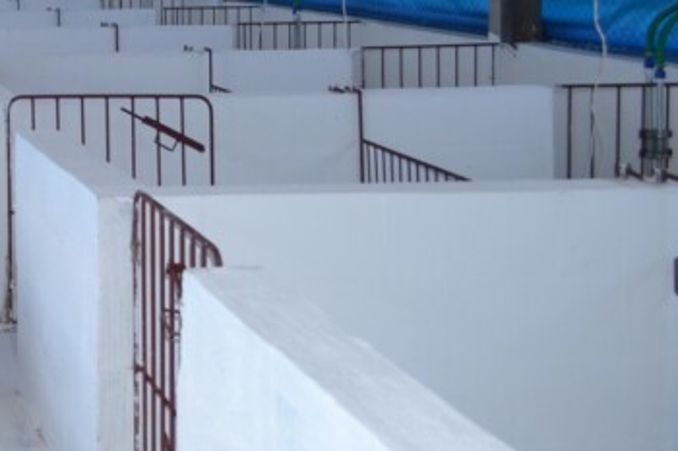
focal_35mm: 79
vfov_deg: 16.9
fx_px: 1487
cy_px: -8
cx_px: -223
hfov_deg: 22.7
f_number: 4
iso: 100
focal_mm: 18
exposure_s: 1/160
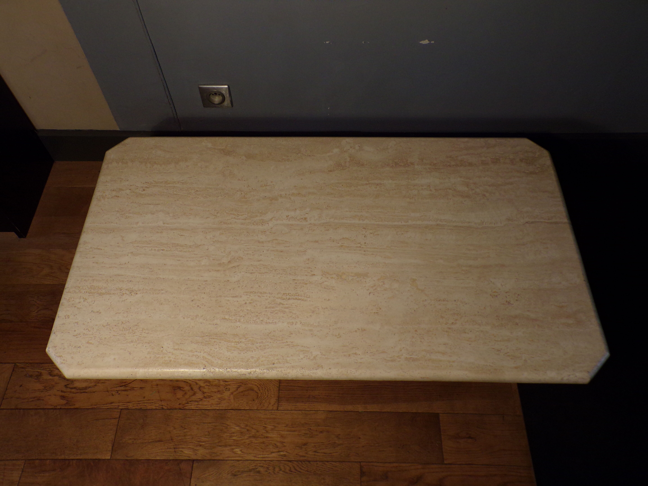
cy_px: 243
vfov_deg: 49.7
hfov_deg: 63.4
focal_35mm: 28
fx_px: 524
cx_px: 324
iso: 164
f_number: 3.1
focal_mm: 5
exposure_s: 1/34
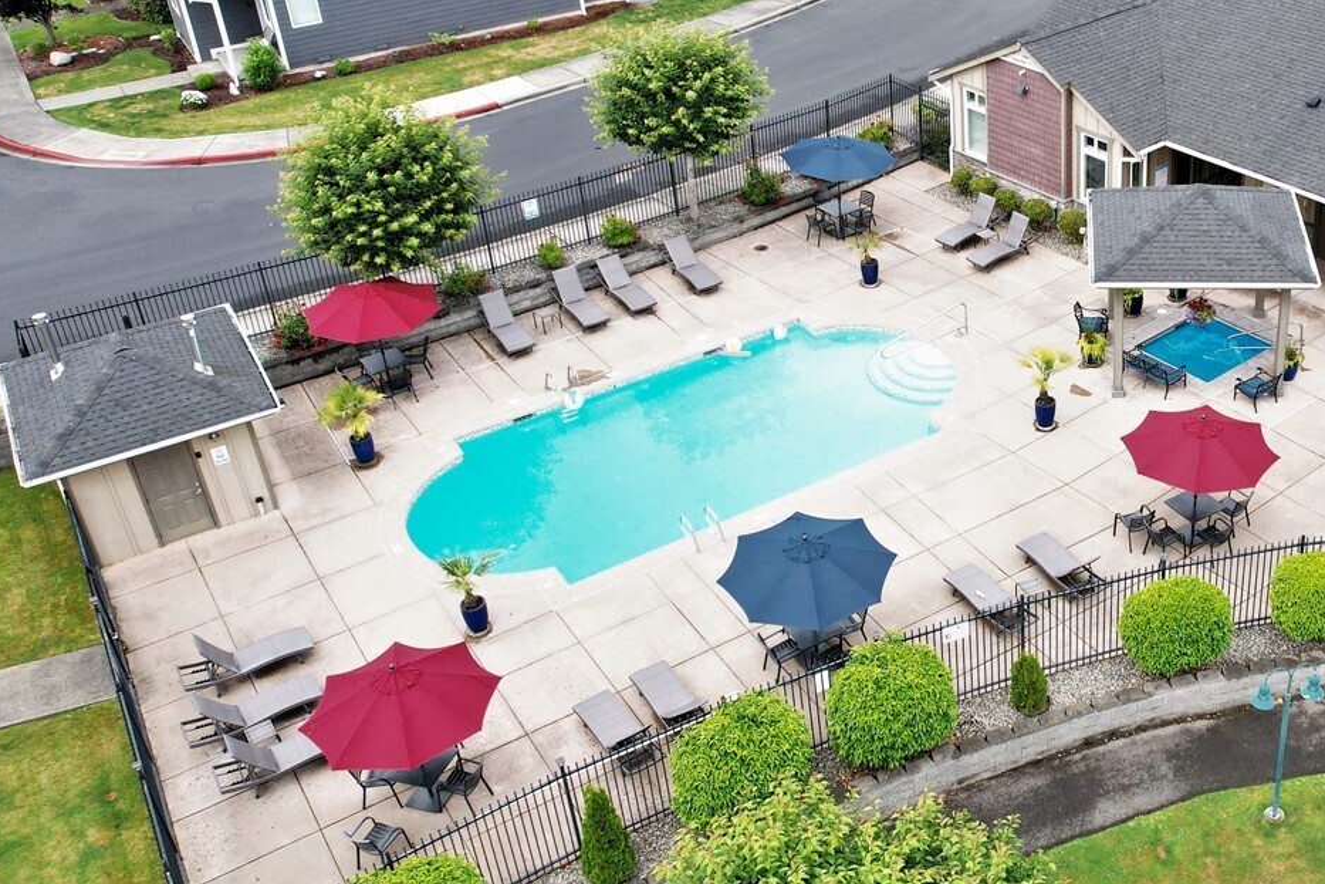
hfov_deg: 46.3
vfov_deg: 33.3
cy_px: 347
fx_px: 1472
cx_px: 1033
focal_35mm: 40
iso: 100
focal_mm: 8.38
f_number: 2.8
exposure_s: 1/2000
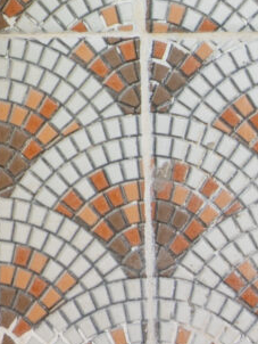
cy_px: -797
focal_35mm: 570
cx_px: -290
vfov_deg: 3.4
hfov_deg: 2.6
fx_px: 5656
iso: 125
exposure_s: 1/200
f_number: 2.8
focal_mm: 70
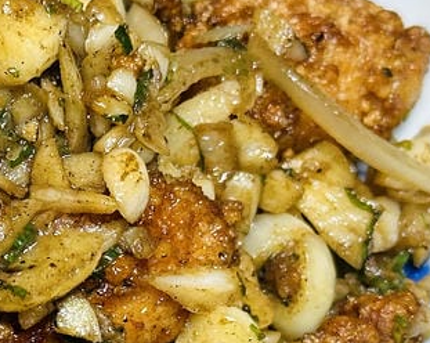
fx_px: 2301
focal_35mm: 181
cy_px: 282
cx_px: -51
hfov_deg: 10.5
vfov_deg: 8.5
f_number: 1.78
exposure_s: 1/60
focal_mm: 6.86
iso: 125
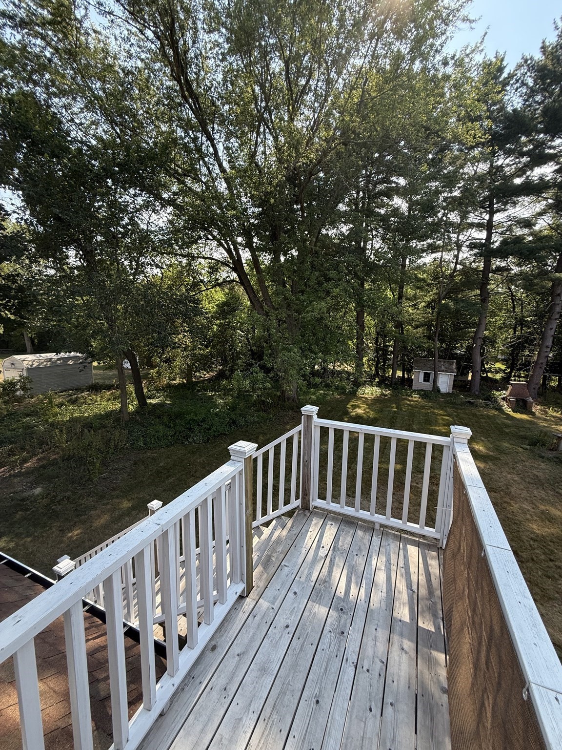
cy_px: 375
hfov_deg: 85.7
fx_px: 303
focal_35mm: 14
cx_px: 281
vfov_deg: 102.1
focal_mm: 2.22
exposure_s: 1/372
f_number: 2.2
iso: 64
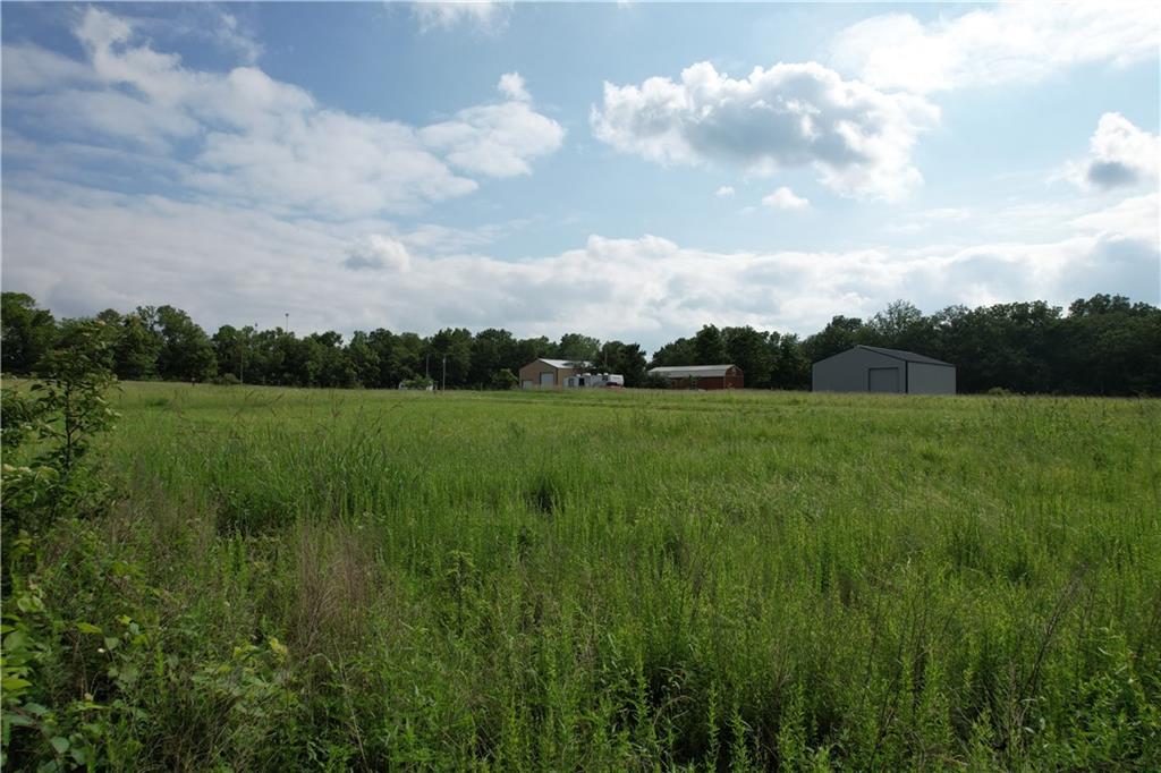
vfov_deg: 57.2
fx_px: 709
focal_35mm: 22
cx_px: 580
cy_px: 386
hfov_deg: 78.6
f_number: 2.8
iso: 100
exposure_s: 1/4000
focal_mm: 8.38
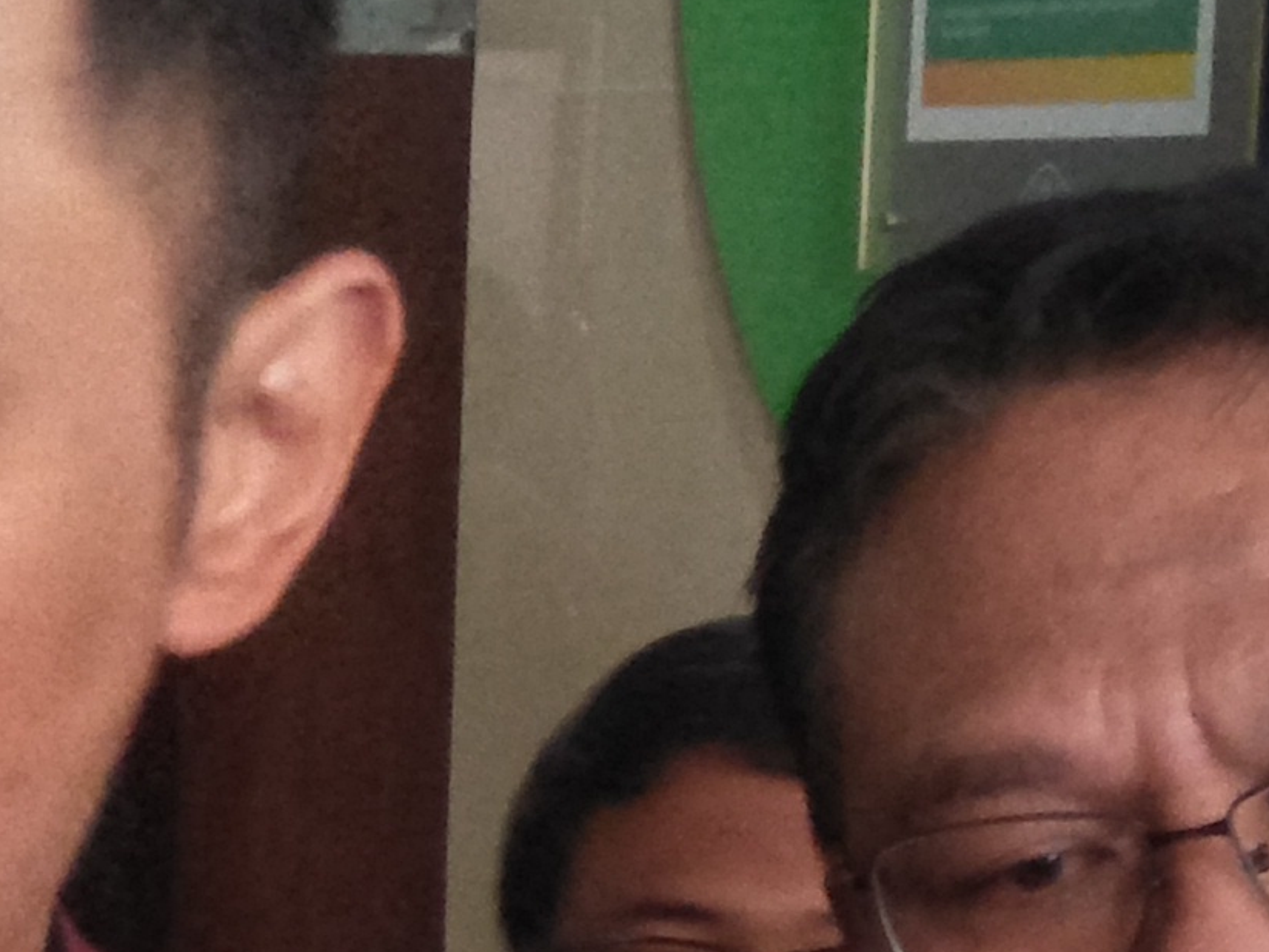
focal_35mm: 101
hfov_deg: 19.1
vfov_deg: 14.3
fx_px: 3703
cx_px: 117
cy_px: 1083
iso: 560
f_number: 2.2
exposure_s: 1/17
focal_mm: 3.46
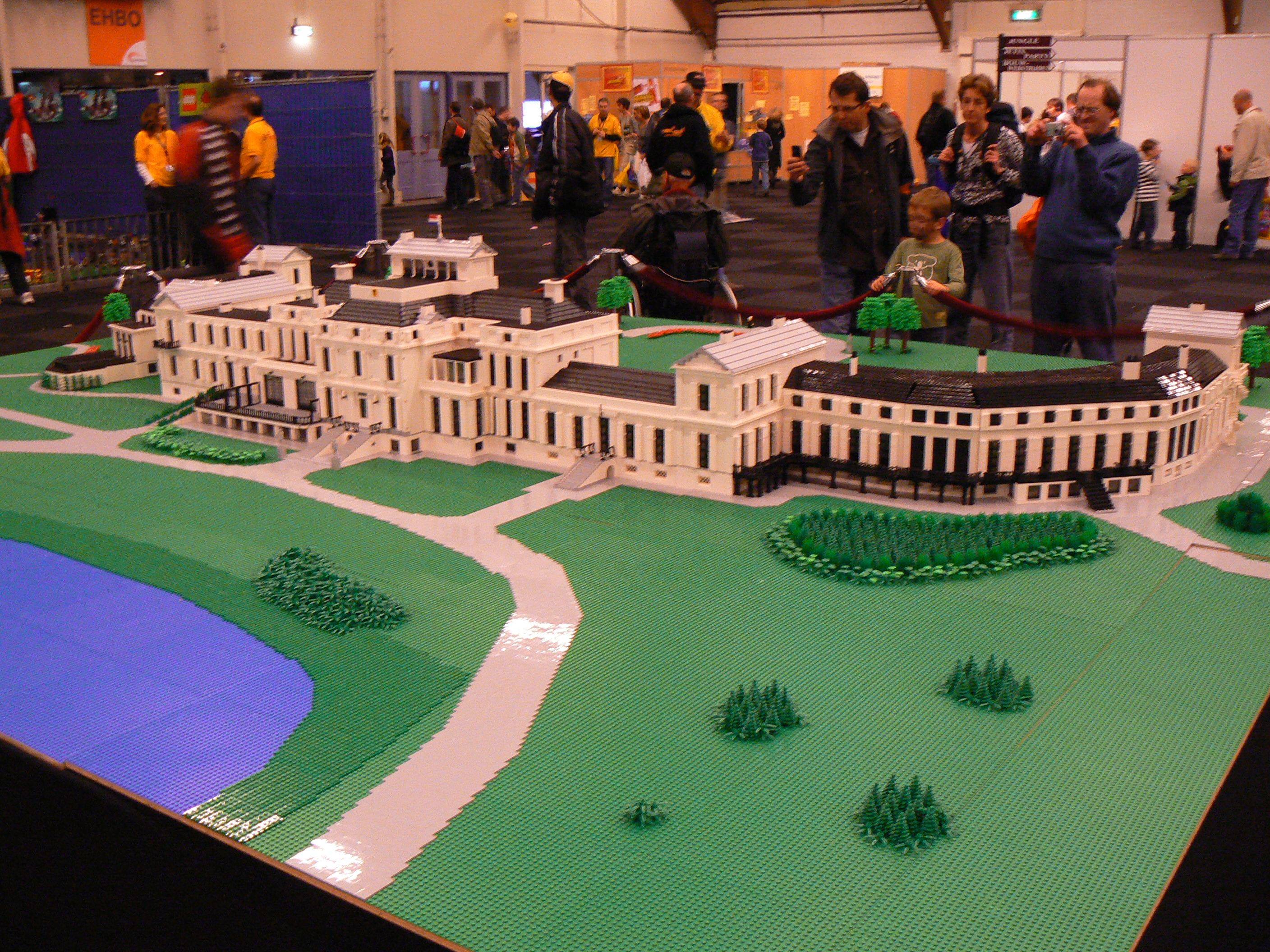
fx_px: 1321
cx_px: 635
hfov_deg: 51.4
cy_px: 476
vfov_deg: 39.7
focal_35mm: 36
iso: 200
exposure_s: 1/8
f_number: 2.8
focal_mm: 6
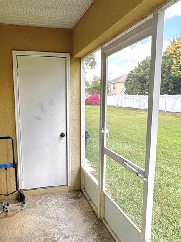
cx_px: 74
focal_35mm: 29
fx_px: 202
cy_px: 132
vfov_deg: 61.6
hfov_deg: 48.0
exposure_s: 1/141
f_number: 2.2
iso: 40
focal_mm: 2.22
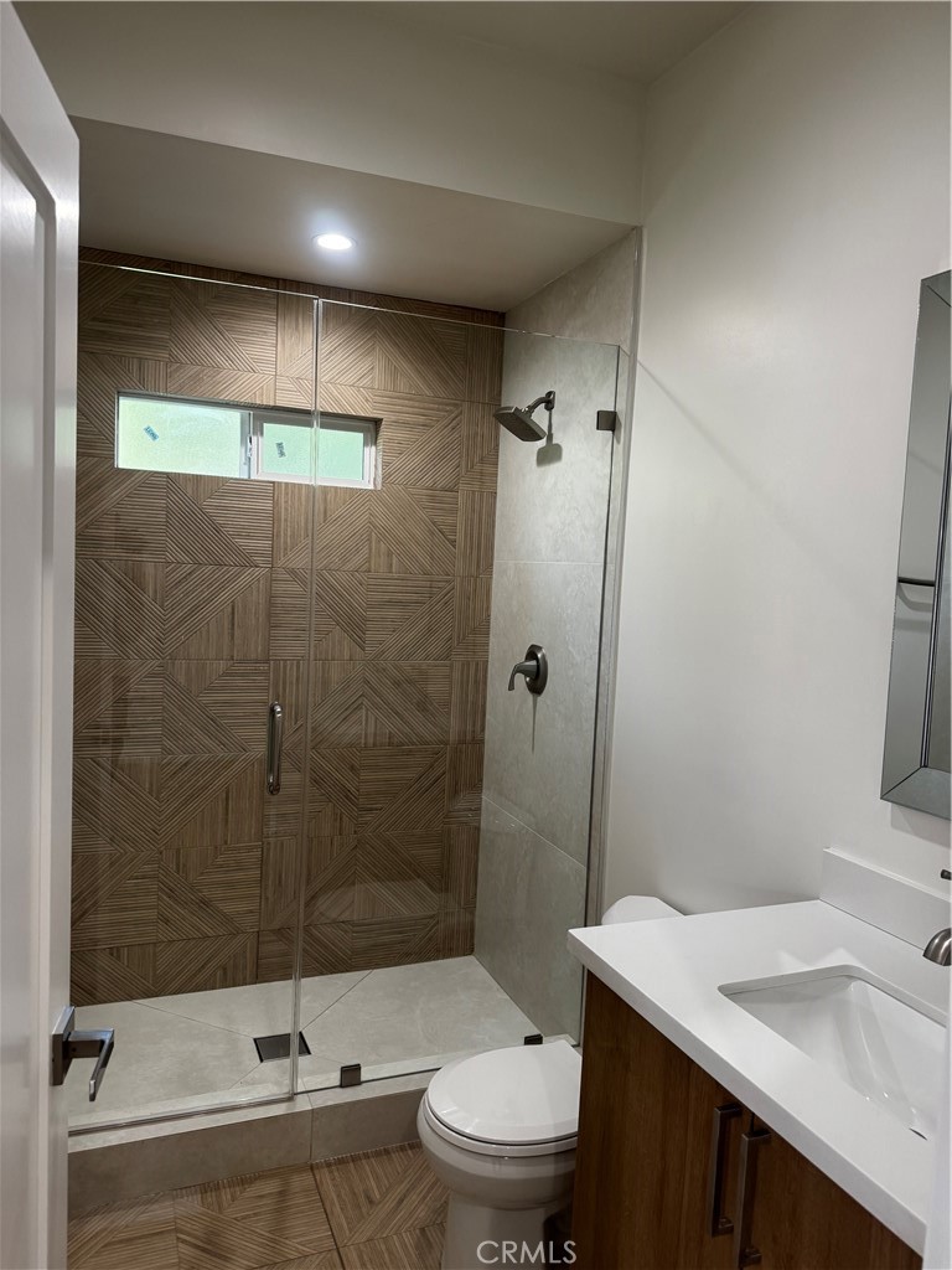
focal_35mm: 24
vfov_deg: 71.6
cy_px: 635
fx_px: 880
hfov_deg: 56.8
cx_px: 476
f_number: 1.78
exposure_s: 1/120
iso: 160
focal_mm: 6.76
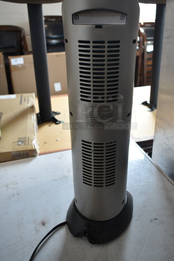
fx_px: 231
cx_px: 100
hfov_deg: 41.1
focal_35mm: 32
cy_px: 112
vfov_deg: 58.4
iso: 220
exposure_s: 1/30
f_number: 3.5
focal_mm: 18
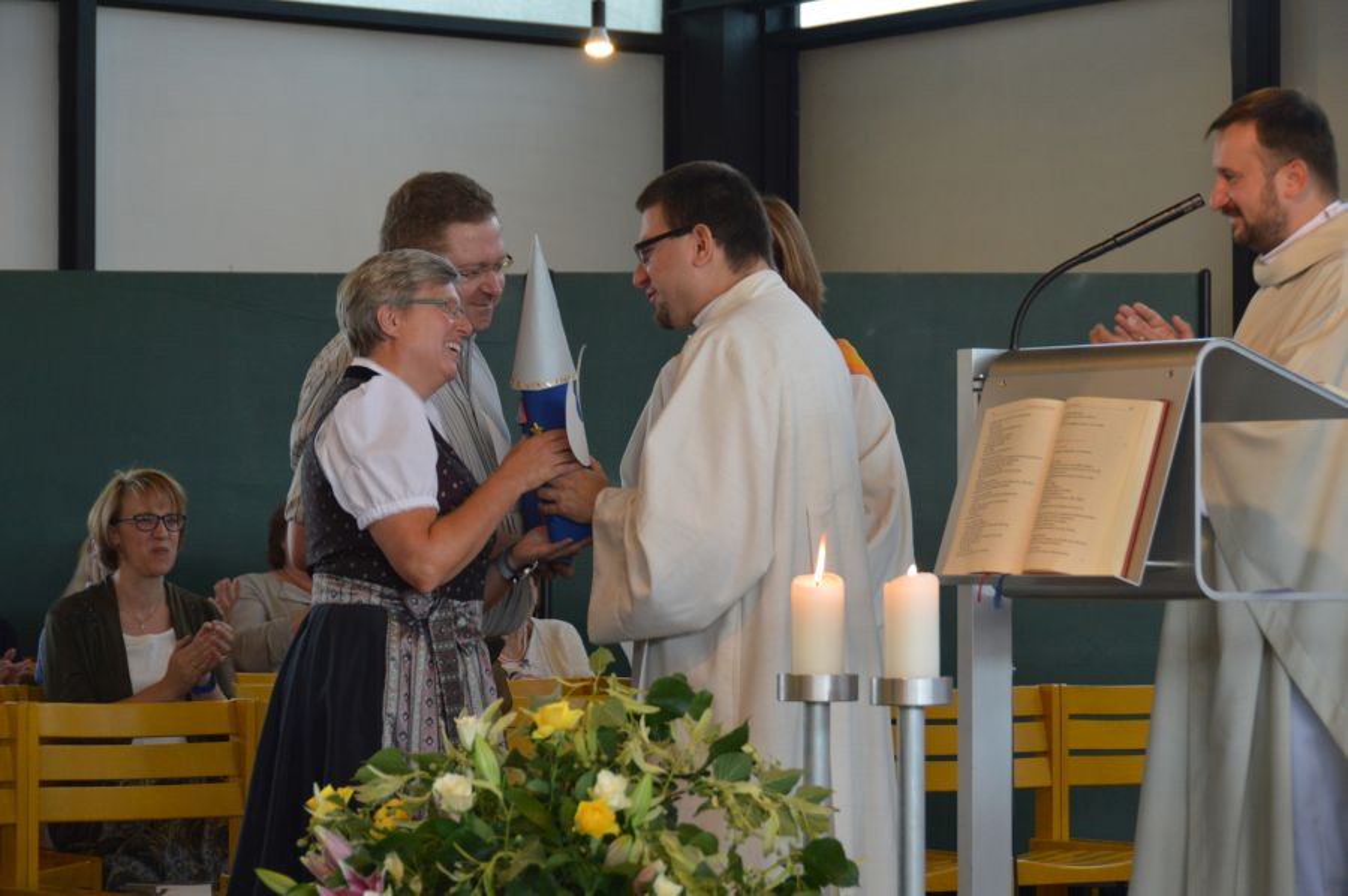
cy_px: 448
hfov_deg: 19.5
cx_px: 674
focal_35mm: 105
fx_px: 3927
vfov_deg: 13.0
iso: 900
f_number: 5
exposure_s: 1/60
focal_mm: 70
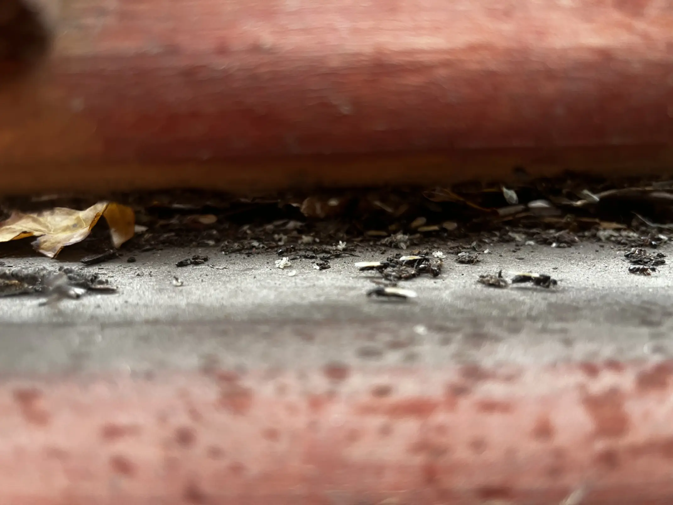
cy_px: 252
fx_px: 506
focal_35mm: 26
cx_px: 336
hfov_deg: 67.3
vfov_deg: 53.1
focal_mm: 5.1
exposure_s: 1/61
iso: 125
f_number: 1.6
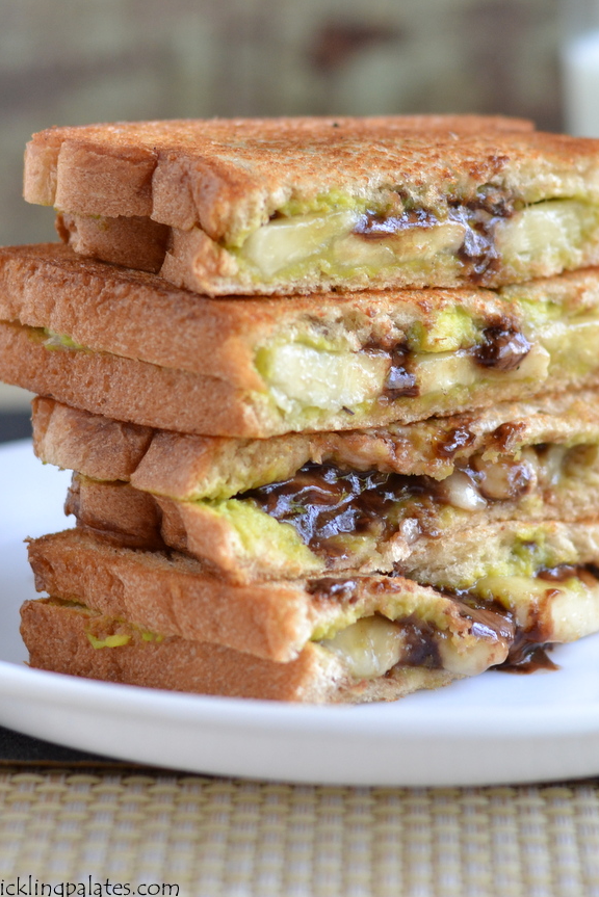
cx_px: 336
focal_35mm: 89
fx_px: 2219
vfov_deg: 22.8
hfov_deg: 15.4
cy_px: 373
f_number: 3.2
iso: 400
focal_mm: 50
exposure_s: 1/160
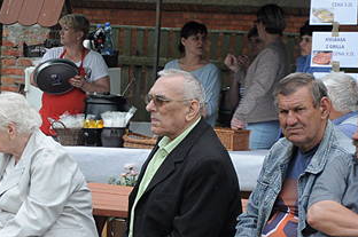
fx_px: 2353
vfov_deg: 5.8
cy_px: 232
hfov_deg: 8.7
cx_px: 29
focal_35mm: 237
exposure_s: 1/500
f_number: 5.6
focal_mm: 58
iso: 500
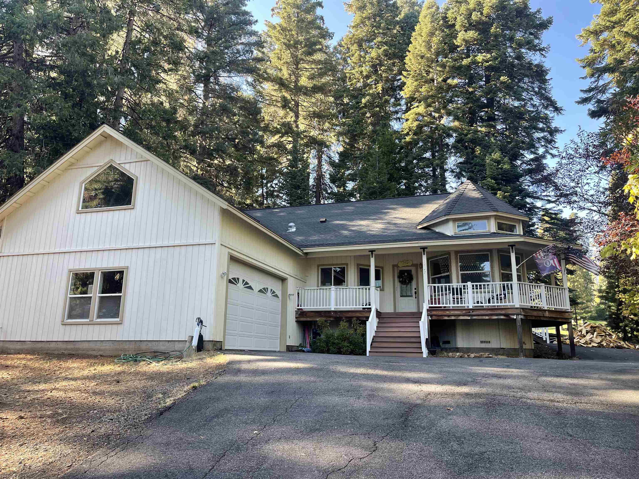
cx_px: 320
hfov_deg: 69.4
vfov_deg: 54.9
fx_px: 461
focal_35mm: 25
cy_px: 240
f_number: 1.6
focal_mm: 5.1
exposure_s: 1/161
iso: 32
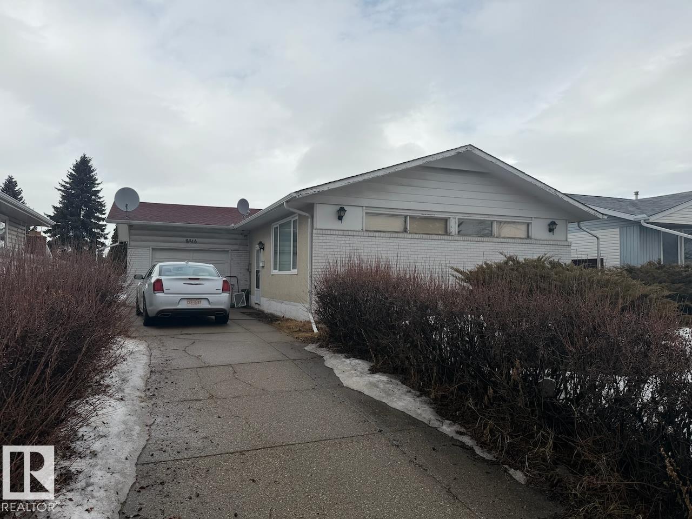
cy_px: 260
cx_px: 346
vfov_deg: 56.8
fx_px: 480
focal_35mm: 24
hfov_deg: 71.6
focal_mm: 6.76
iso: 80
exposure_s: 1/5319
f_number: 1.78
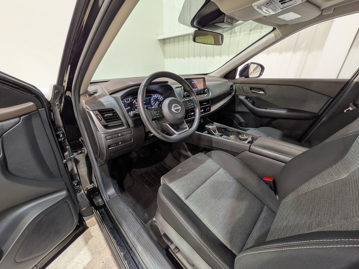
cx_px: 180
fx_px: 145
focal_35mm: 14
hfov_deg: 102.1
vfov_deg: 85.7
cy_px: 134
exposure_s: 1/24
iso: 63
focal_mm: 1.83
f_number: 2.2
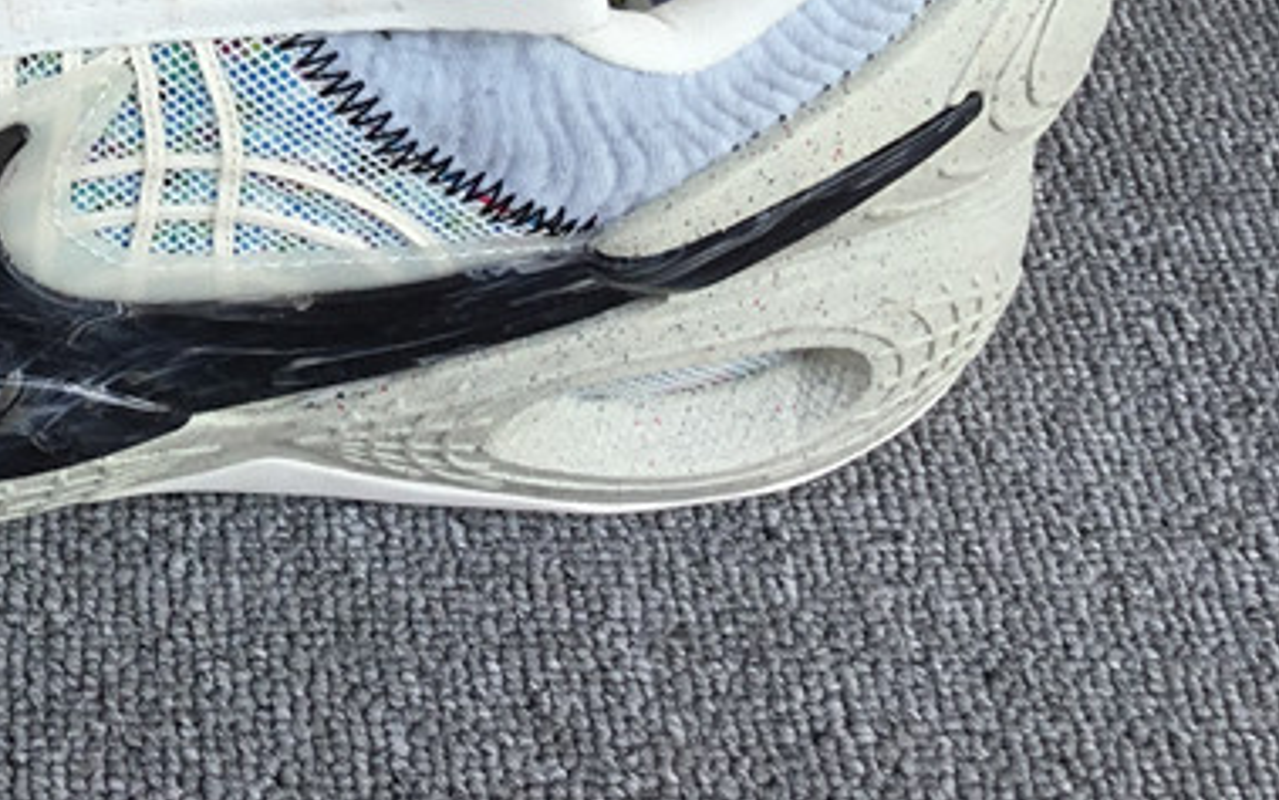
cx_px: 20
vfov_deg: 16.2
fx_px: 2719
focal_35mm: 78
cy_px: -86
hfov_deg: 25.3
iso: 25
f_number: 2.4
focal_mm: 3.3
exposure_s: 1/488
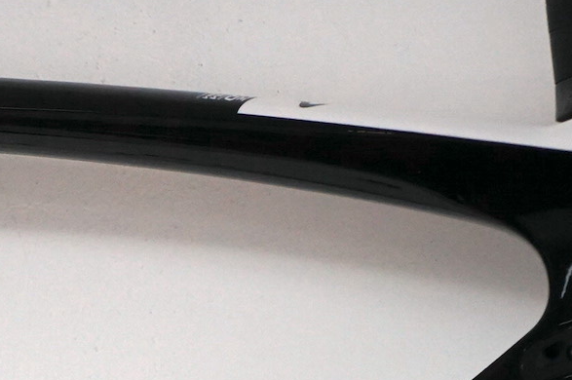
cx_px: 92
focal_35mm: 161
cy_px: 629
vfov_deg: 8.3
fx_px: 2555
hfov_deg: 12.7
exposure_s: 1/160
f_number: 4.5
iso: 1600
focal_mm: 45
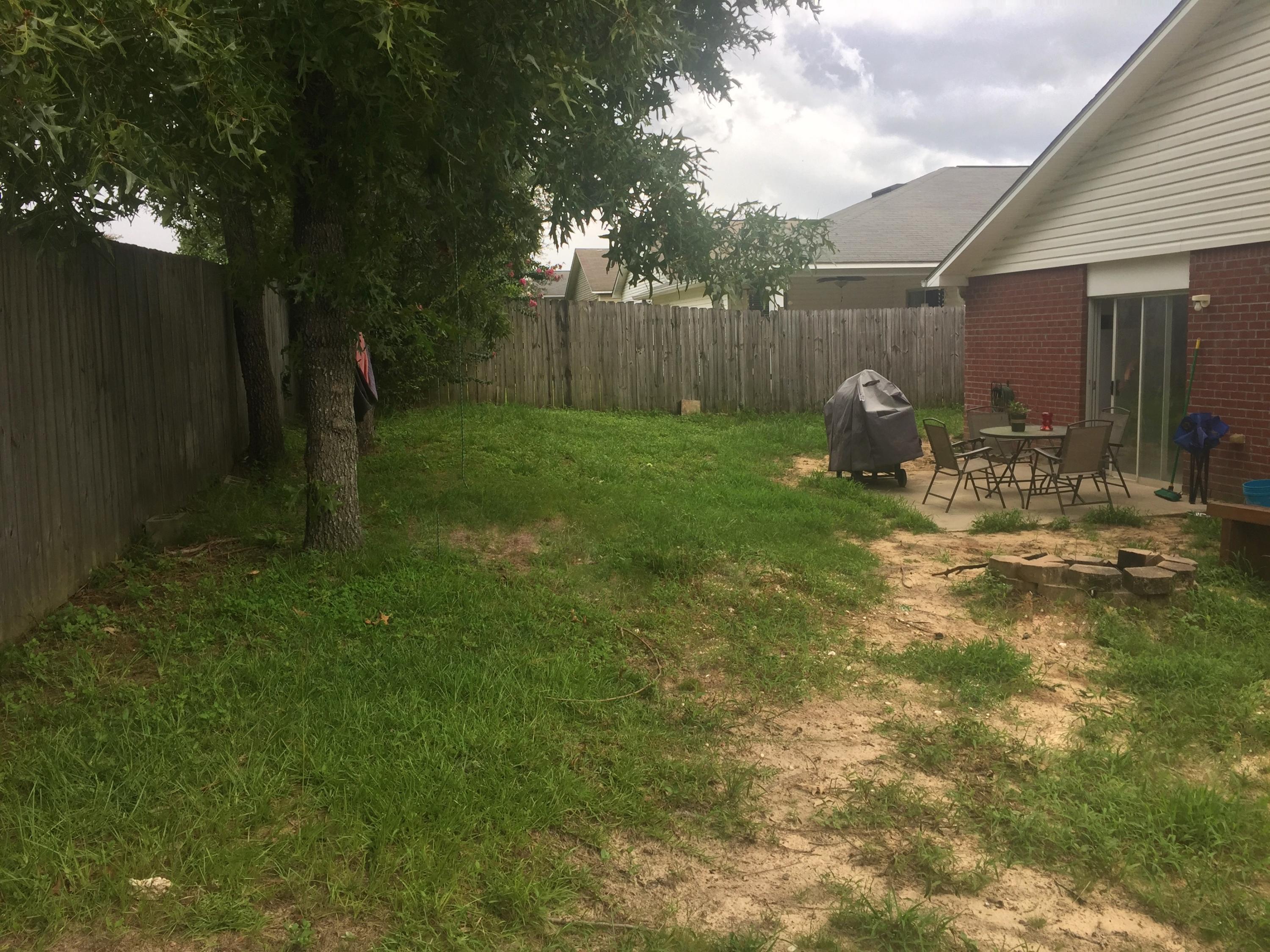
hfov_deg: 61.7
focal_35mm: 29
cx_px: 635
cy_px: 476
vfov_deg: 48.2
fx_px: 1064
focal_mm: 4.15
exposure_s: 1/250
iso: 32
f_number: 2.2
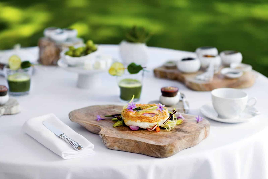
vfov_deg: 16.1
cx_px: 134
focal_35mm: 85
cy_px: 90
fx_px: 633
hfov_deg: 23.9
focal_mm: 85
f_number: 2.8
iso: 125
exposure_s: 1/800
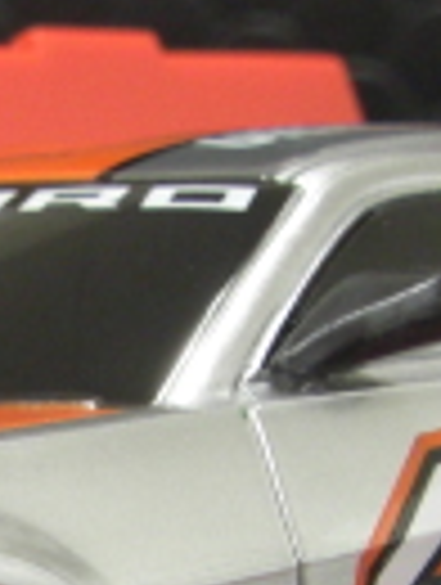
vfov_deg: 10.4
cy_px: 693
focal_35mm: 187
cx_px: -104
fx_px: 3166
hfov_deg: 7.9
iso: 200
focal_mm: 6.3
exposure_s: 1/20
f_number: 3.4
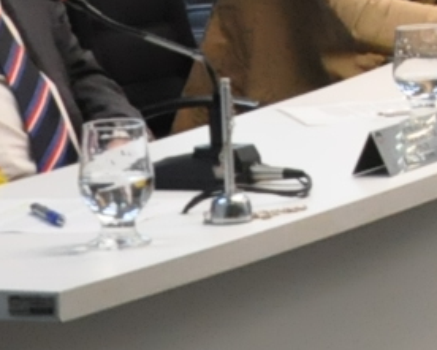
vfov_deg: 6.7
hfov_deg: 7.5
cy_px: -130
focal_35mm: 230
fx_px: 2971
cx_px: 1276
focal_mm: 21
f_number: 6.3
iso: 2000
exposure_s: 1/160
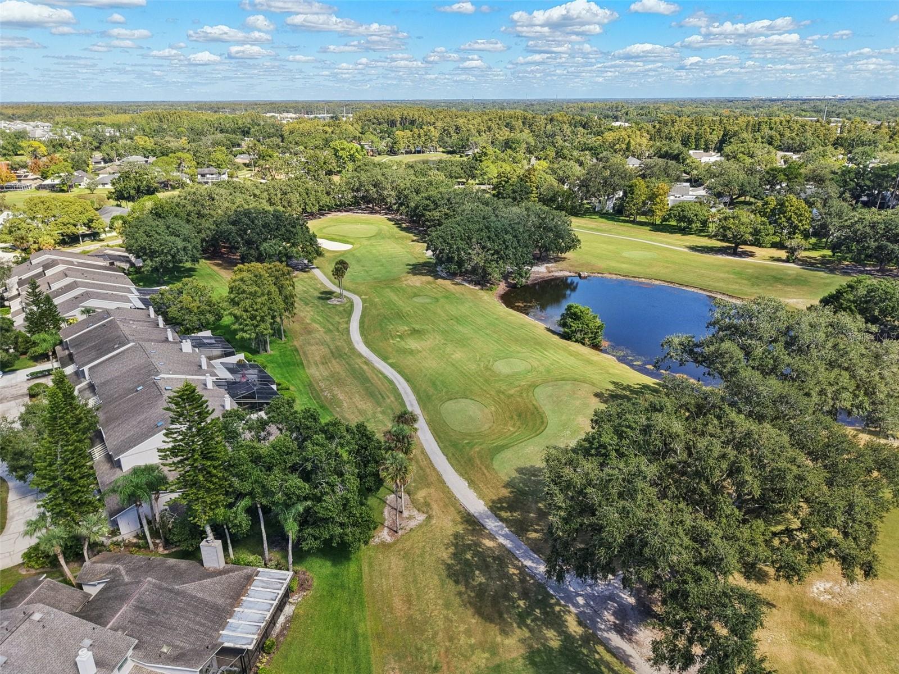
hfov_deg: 71.6
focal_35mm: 24
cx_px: 450
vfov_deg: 56.8
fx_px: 623
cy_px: 337
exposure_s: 1/3000
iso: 240
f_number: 1.8
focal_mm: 8.7
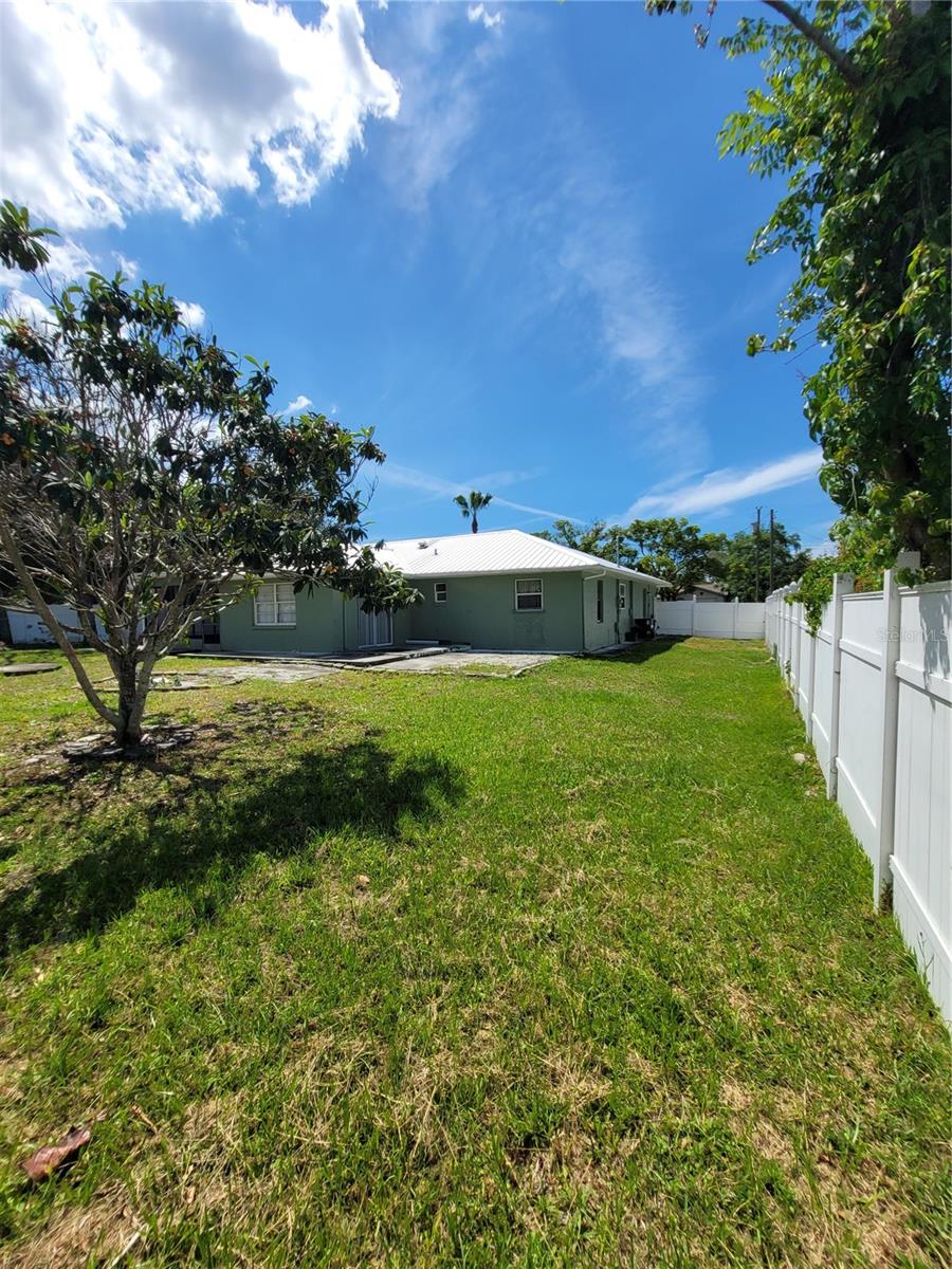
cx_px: 476
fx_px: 477
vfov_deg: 106.2
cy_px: 634
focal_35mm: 13
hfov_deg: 89.9
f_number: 2.2
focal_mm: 2.2
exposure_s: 1/3084
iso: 64
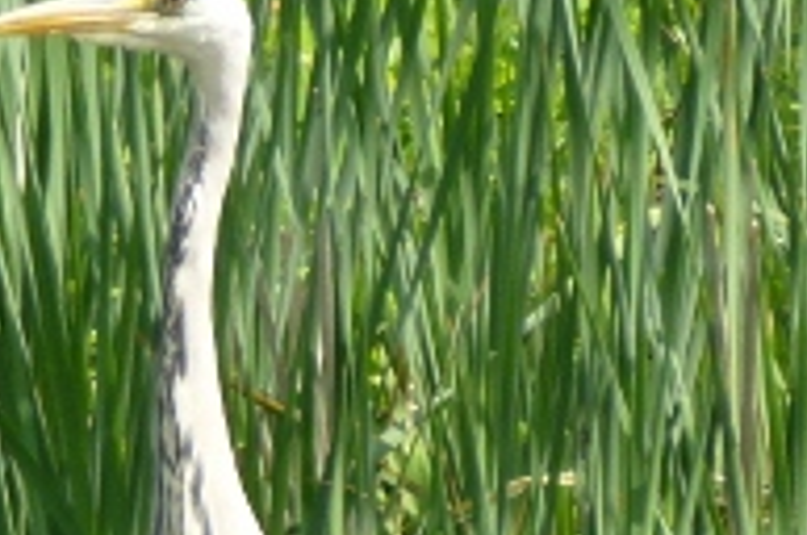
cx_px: 79
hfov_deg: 1.4
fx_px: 32718
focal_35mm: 1462
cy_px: 635
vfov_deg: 0.9
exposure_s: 1/160
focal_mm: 68.8
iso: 100
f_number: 5.9
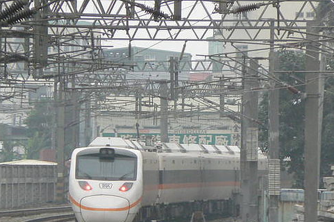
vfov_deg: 2.4
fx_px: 5201
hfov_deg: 3.7
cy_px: 142
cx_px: 150
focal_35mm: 561
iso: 400
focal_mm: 72
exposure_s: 1/500
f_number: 6.3
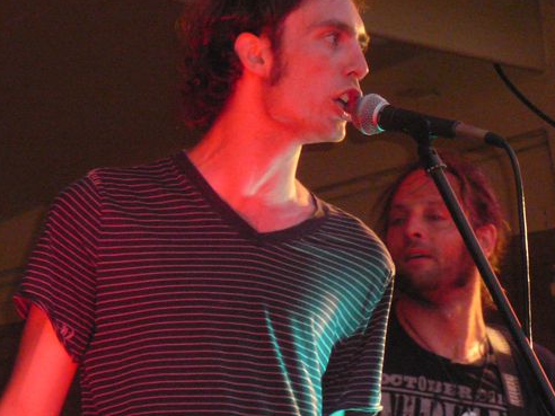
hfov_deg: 6.4
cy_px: 258
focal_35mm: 311
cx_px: 319
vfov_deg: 4.8
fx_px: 4986
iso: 400
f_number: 4.1
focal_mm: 30.3
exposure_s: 1/30
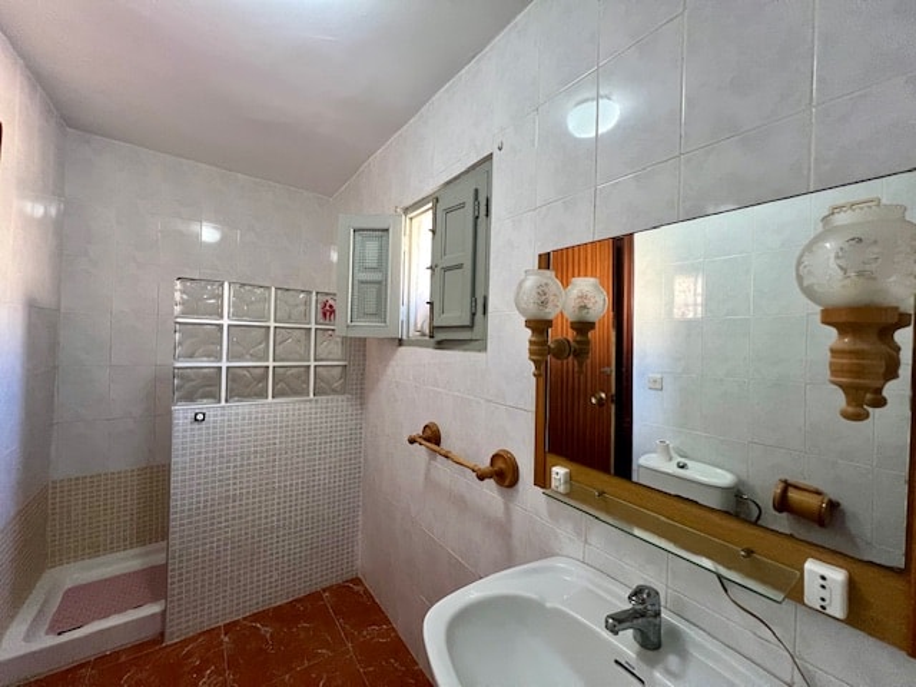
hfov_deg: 106.2
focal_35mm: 13
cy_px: 344
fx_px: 344
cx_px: 458
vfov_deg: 89.9
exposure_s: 1/50
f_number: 1.8
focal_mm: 1.57
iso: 400
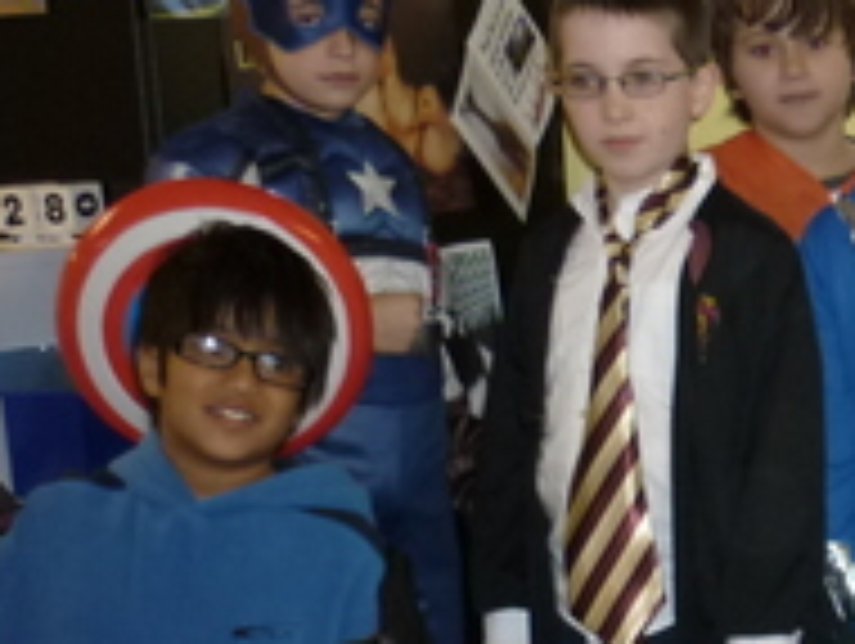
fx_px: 2745
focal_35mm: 111
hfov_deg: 16.0
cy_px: 676
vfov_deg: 13.2
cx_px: 1328
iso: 200
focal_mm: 5.5
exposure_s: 1/60
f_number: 2.8
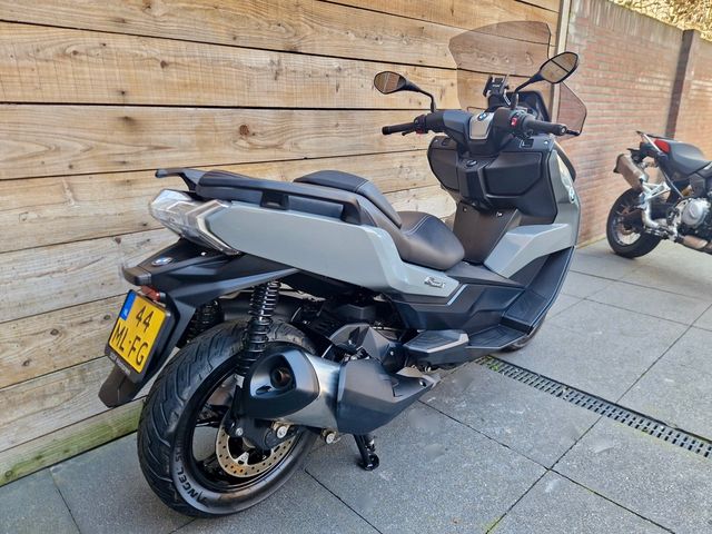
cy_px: 267
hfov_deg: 73.9
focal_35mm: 23
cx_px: 356
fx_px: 473
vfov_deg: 58.9
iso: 125
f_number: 1.8
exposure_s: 1/180
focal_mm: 5.4
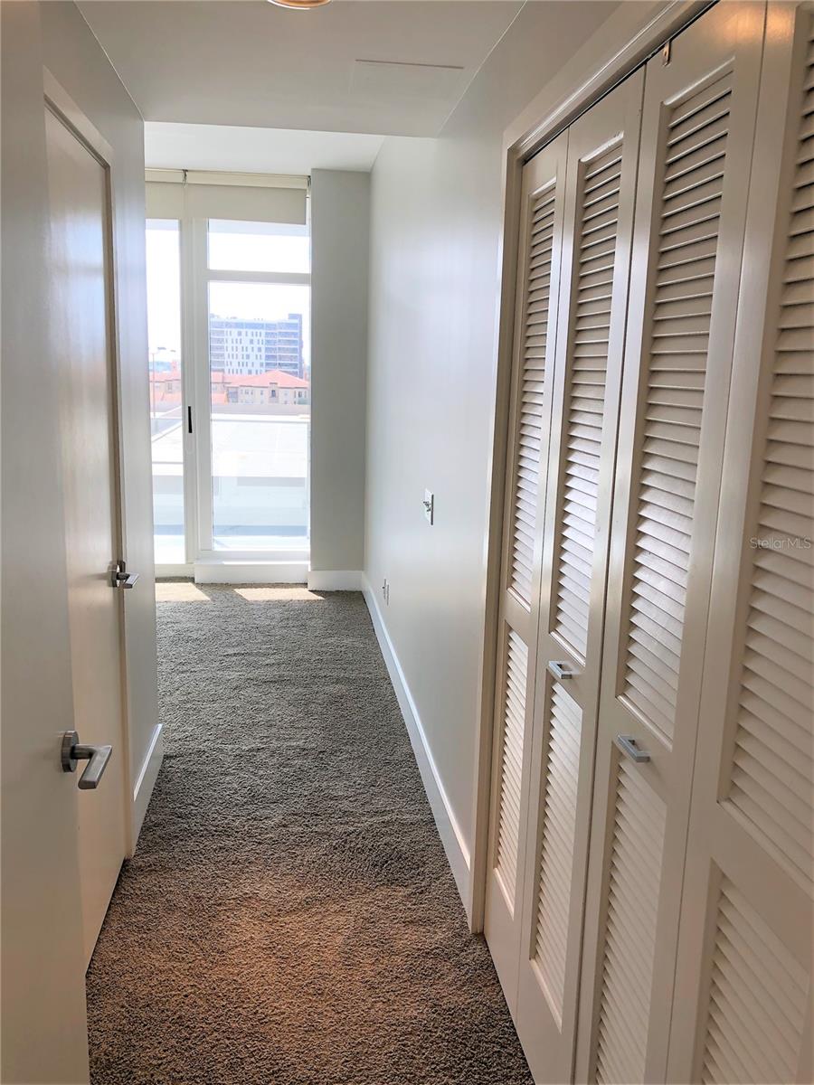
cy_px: 542
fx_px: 878
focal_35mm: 28
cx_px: 407
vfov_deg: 63.4
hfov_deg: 49.7
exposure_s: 1/120
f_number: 1.8
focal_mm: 3.99
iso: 25
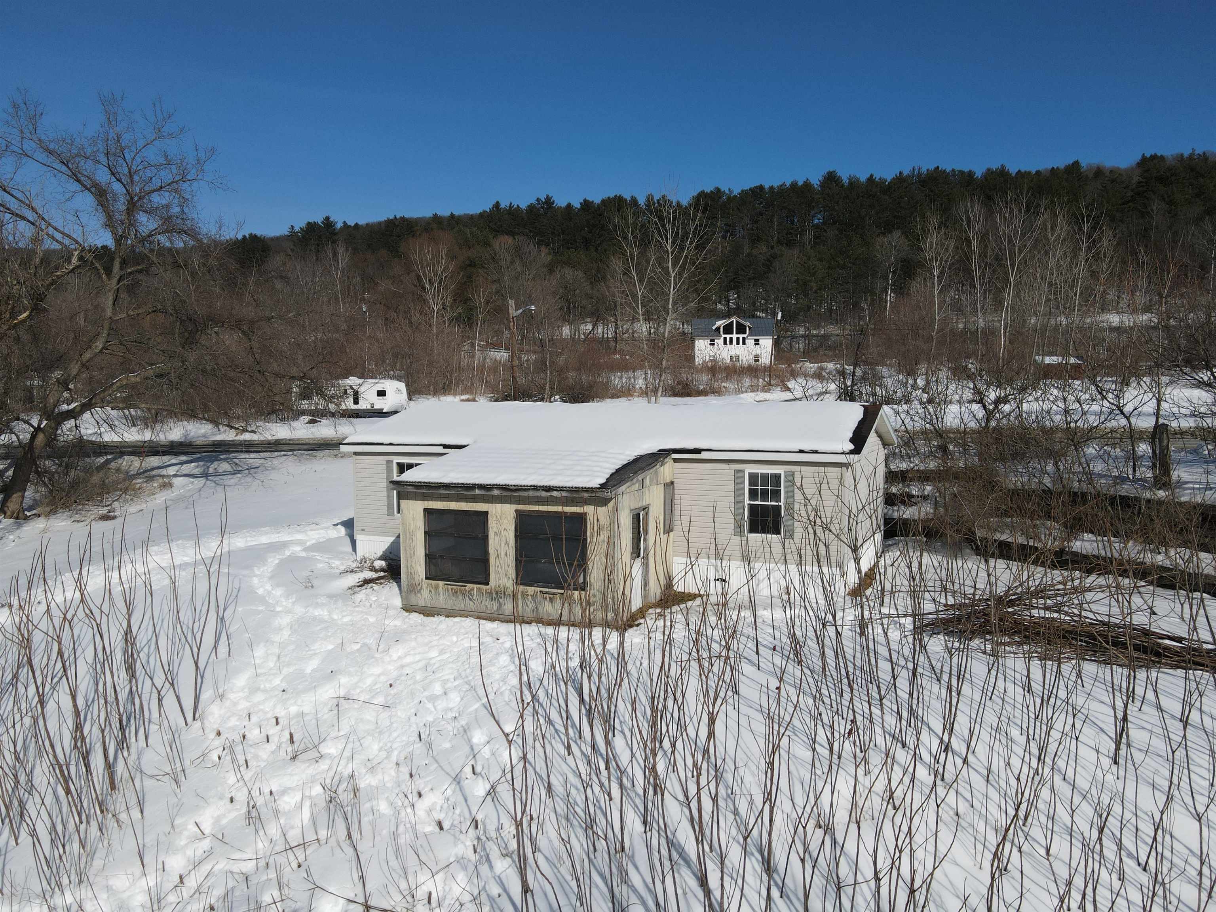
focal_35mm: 24
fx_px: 843
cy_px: 456
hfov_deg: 71.6
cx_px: 608
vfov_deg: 56.8
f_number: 2.8
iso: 100
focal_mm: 4.5
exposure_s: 1/1600
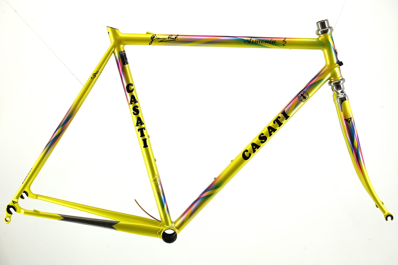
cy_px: 132
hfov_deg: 36.3
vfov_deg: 24.6
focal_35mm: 55
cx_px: 199
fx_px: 608
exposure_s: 1/50
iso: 250
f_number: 8
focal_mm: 55
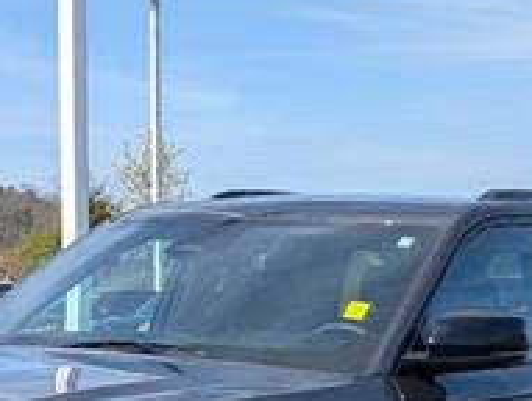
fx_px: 1986
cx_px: 189
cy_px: 493
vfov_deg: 11.3
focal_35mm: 129
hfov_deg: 15.2
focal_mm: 6.9
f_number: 1.68
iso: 22
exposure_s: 1/1111
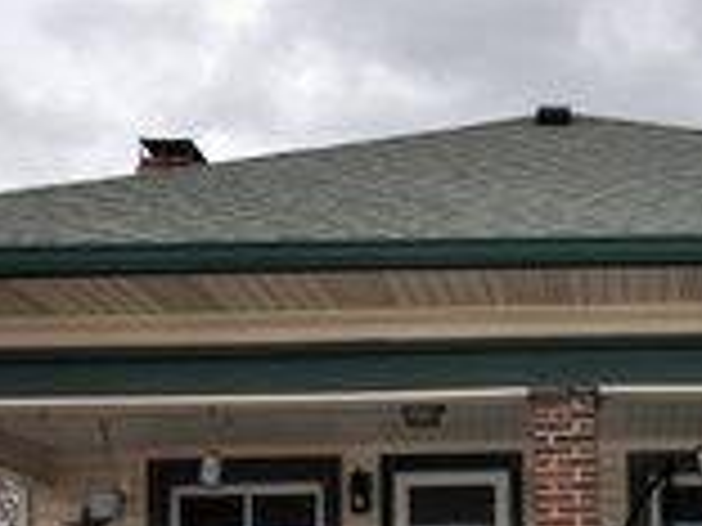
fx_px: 1156
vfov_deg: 23.8
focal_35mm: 57
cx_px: 630
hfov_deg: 32.2
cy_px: 600
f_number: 8
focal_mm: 12
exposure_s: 1/200
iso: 100
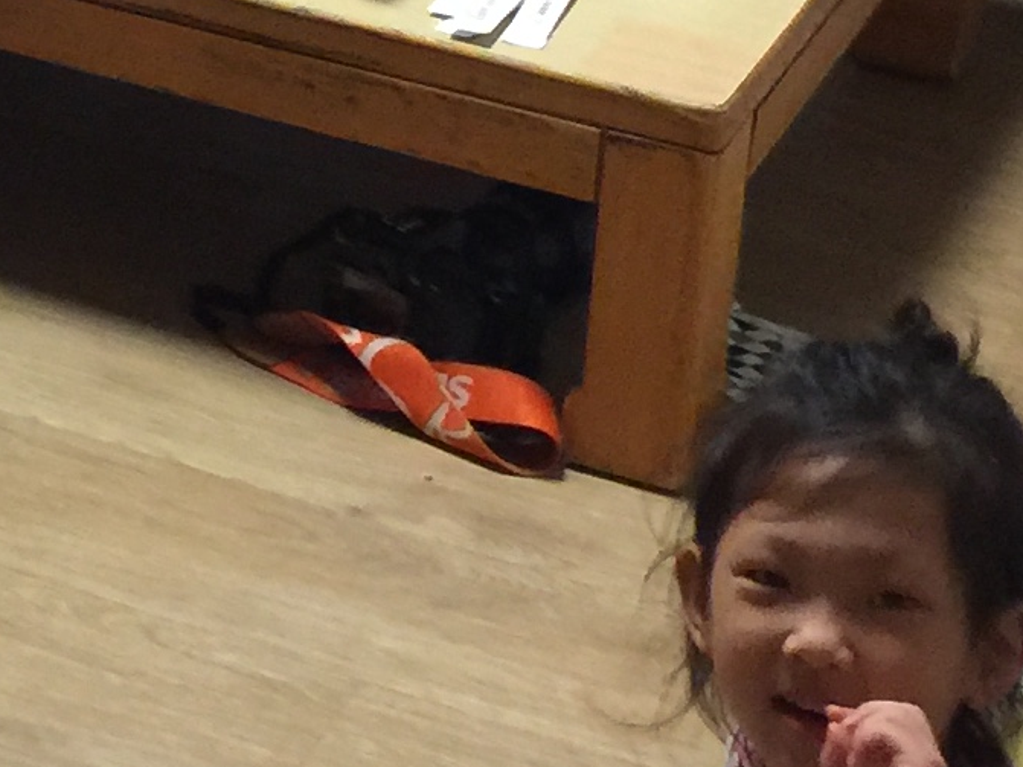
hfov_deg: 13.6
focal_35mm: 141
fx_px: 4166
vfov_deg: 10.4
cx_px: -188
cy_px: -3
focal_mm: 4.15
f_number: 2.2
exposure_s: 1/15
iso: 125
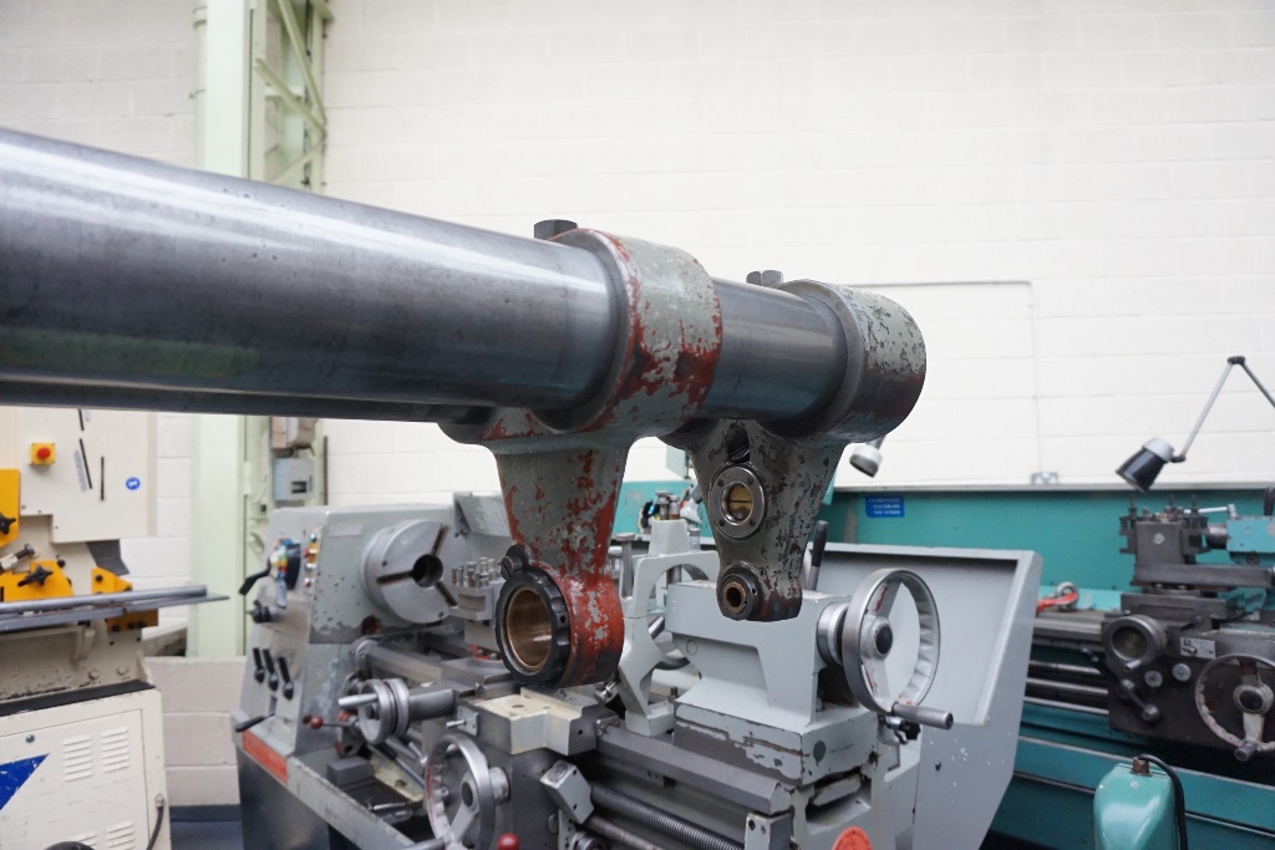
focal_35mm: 24
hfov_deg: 73.7
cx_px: 638
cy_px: 425
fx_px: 850
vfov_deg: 53.1
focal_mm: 16
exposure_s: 1/160
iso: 1600
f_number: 3.5
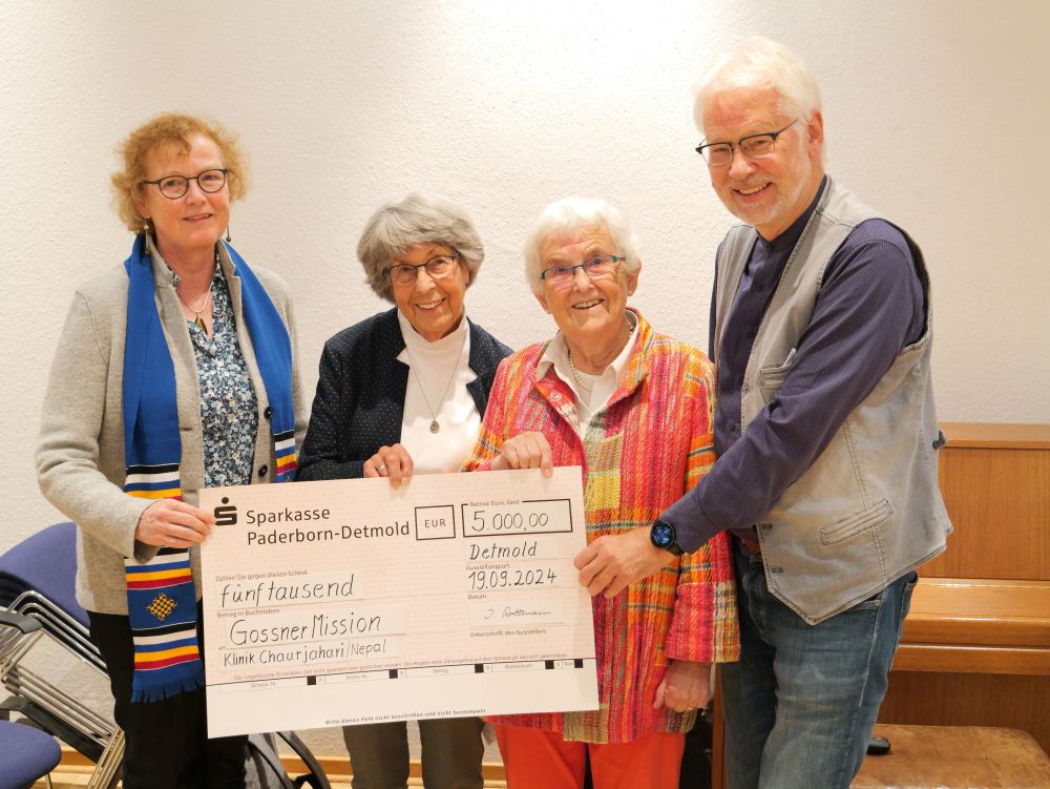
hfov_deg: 39.6
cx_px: 525
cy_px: 394
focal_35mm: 48
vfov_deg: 30.3
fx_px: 1457
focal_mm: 24
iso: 3200
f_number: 3.5
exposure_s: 1/30
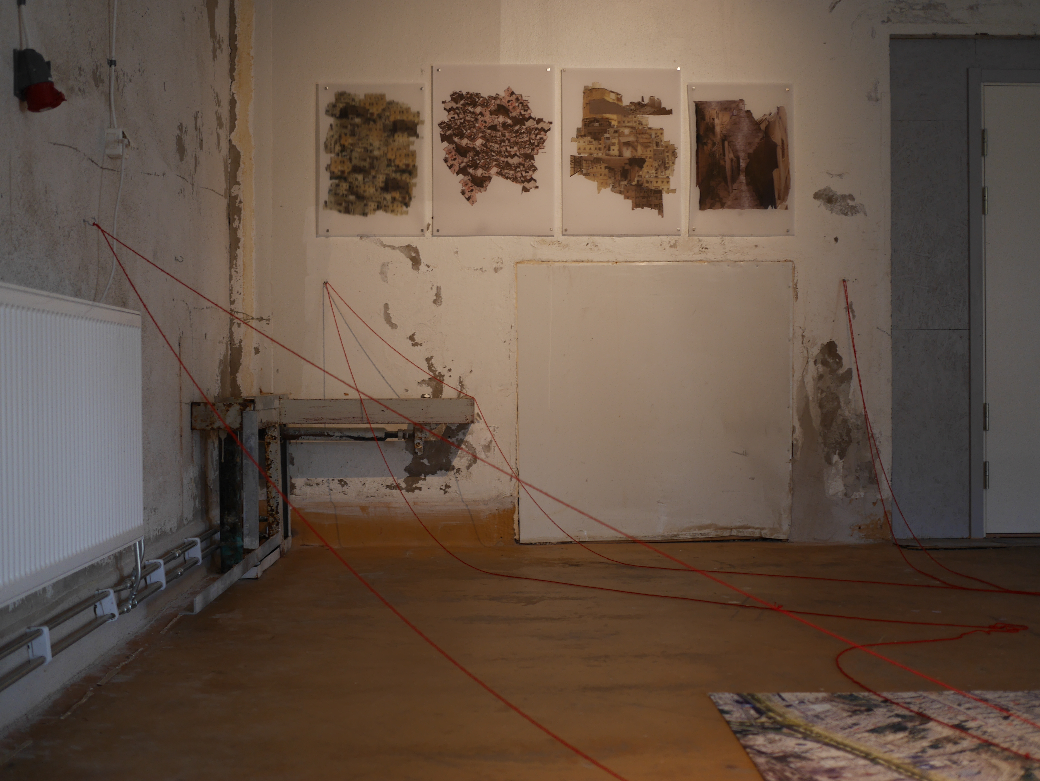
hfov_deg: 38.2
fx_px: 1503
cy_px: 390
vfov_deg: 29.1
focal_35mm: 50
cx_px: 520
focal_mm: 25
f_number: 1.8
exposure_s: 1/80
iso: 200
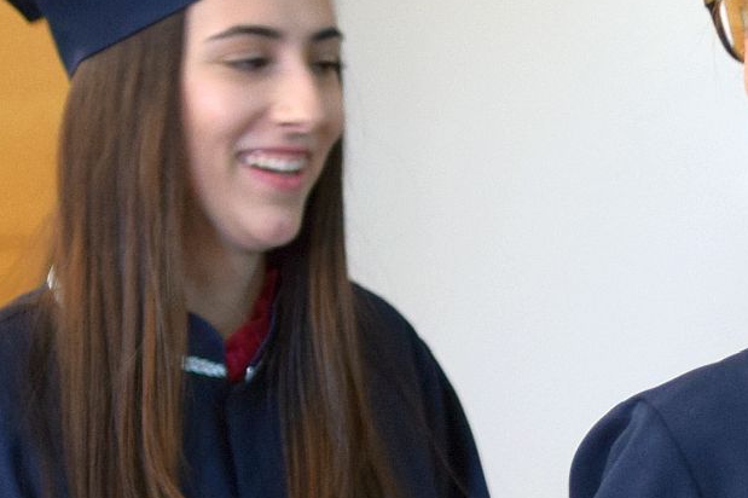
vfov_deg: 9.2
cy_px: 352
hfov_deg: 13.8
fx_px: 3094
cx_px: 435
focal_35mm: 149
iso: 900
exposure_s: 1/60
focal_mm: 32
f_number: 1.8
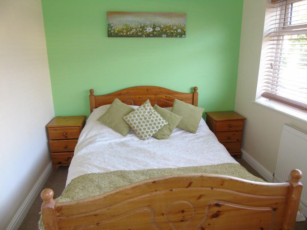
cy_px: 115
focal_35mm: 25
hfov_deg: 69.4
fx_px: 222
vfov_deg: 54.9
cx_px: 154
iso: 200
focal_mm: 4.4
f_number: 3.4
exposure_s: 1/30
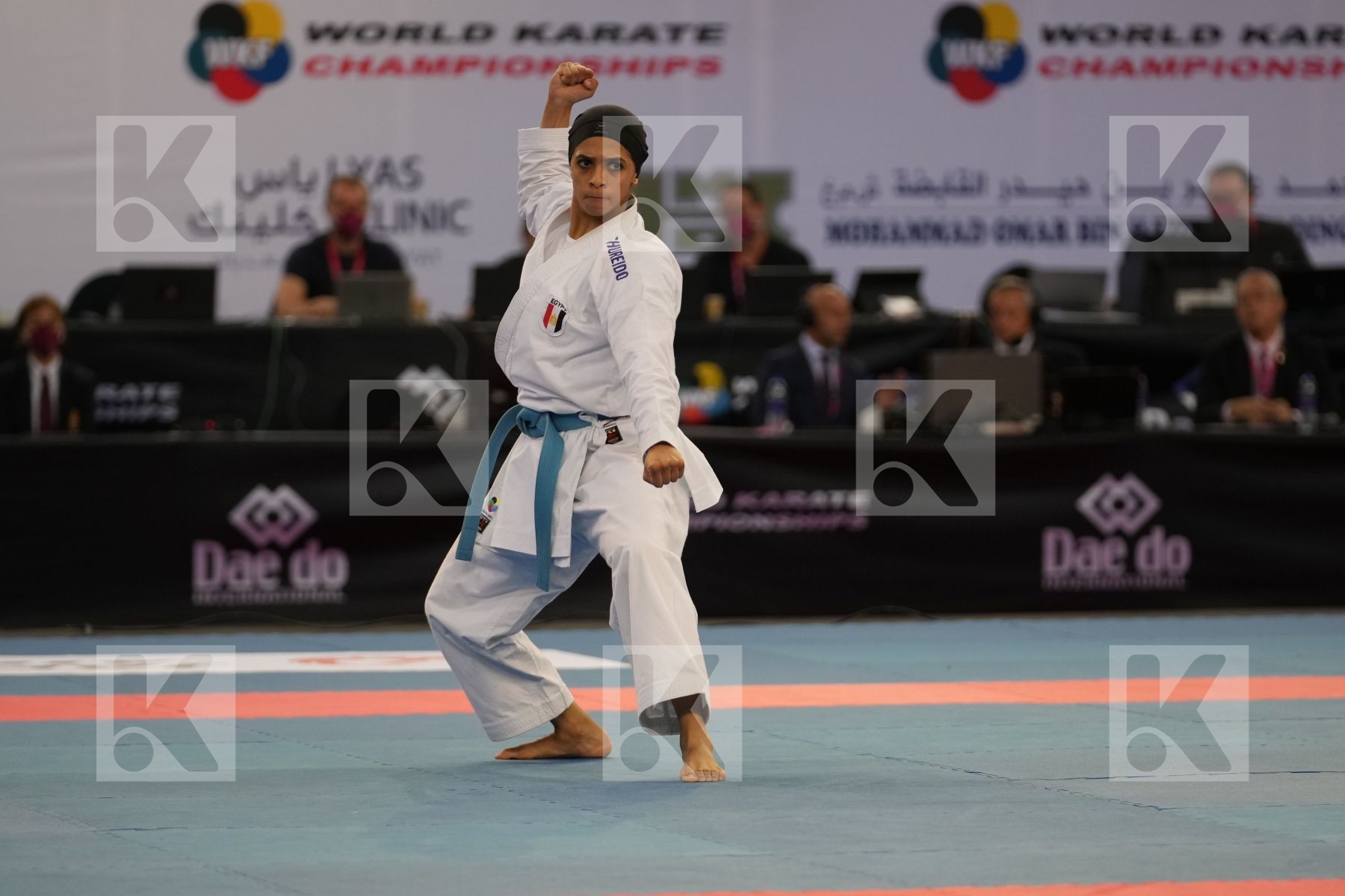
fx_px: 9414
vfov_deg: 5.5
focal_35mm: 252
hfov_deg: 8.2
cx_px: 672
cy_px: 448
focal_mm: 168
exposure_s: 1/500
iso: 800
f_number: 2.8
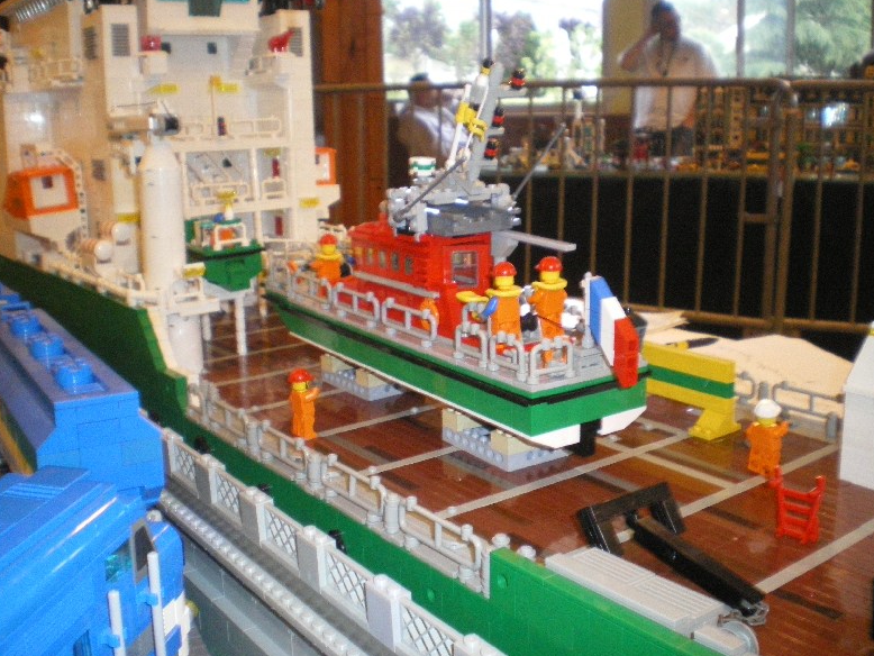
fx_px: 934
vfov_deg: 38.7
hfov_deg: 50.1
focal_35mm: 37
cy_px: 325
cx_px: 441
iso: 640
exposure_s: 1/50
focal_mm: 6.3
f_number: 3.1
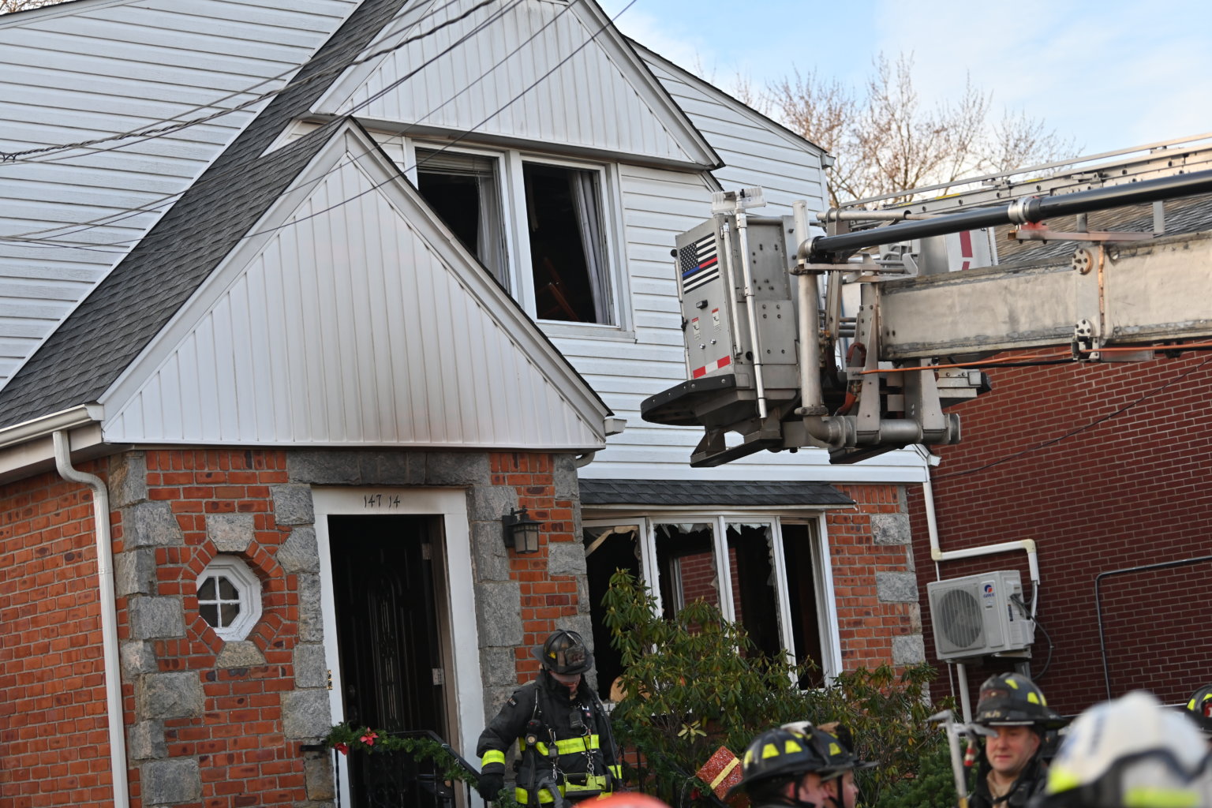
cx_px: 606
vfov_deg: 18.9
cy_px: 404
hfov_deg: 28.1
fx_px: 2424
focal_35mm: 72
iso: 200
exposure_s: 1/640
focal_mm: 72
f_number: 2.8
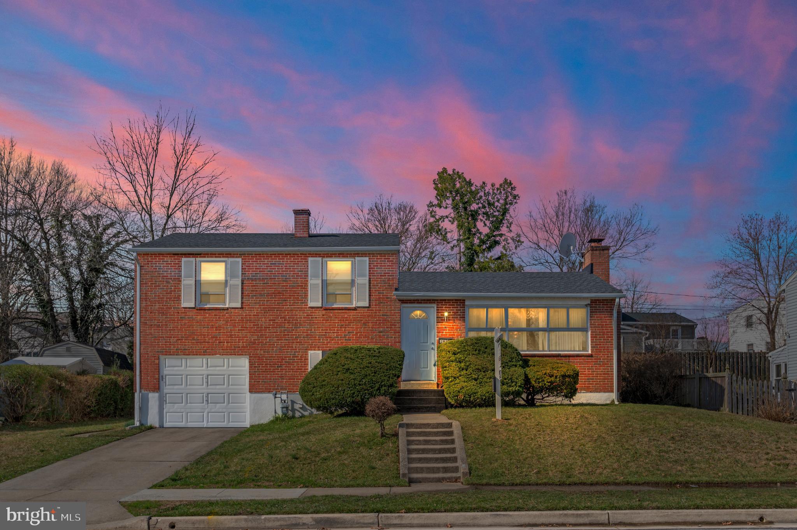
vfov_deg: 37.8
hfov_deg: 54.5
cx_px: 398
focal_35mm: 35
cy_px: 265
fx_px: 774
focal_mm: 35
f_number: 8
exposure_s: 1/400
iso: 100
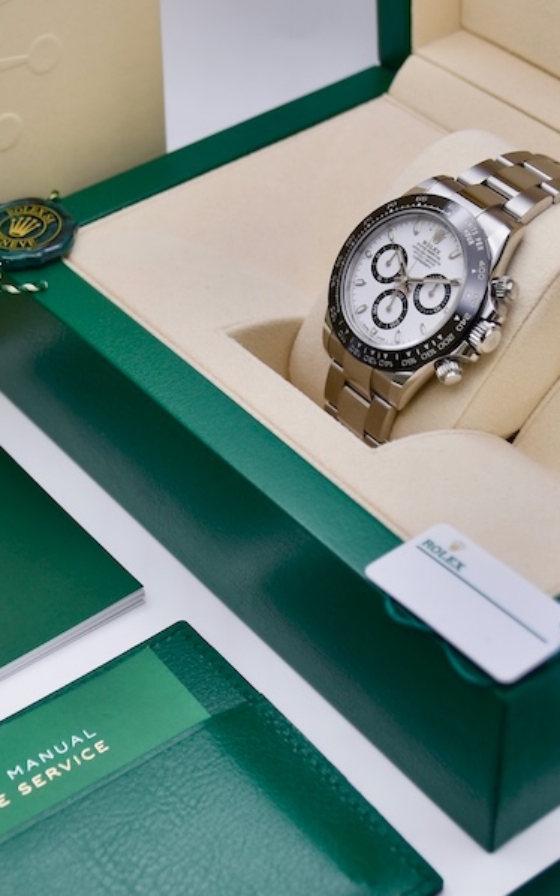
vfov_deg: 28.6
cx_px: 147
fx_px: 1757
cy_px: 394
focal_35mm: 72
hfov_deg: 18.0
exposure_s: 1/60
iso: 100
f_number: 3.8
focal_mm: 22
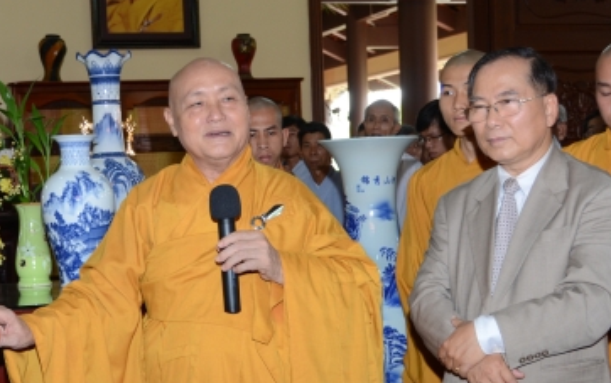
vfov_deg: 18.6
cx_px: 211
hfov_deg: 29.2
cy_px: 266
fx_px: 1167
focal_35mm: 70
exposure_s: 1/60
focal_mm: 26
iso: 400
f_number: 4
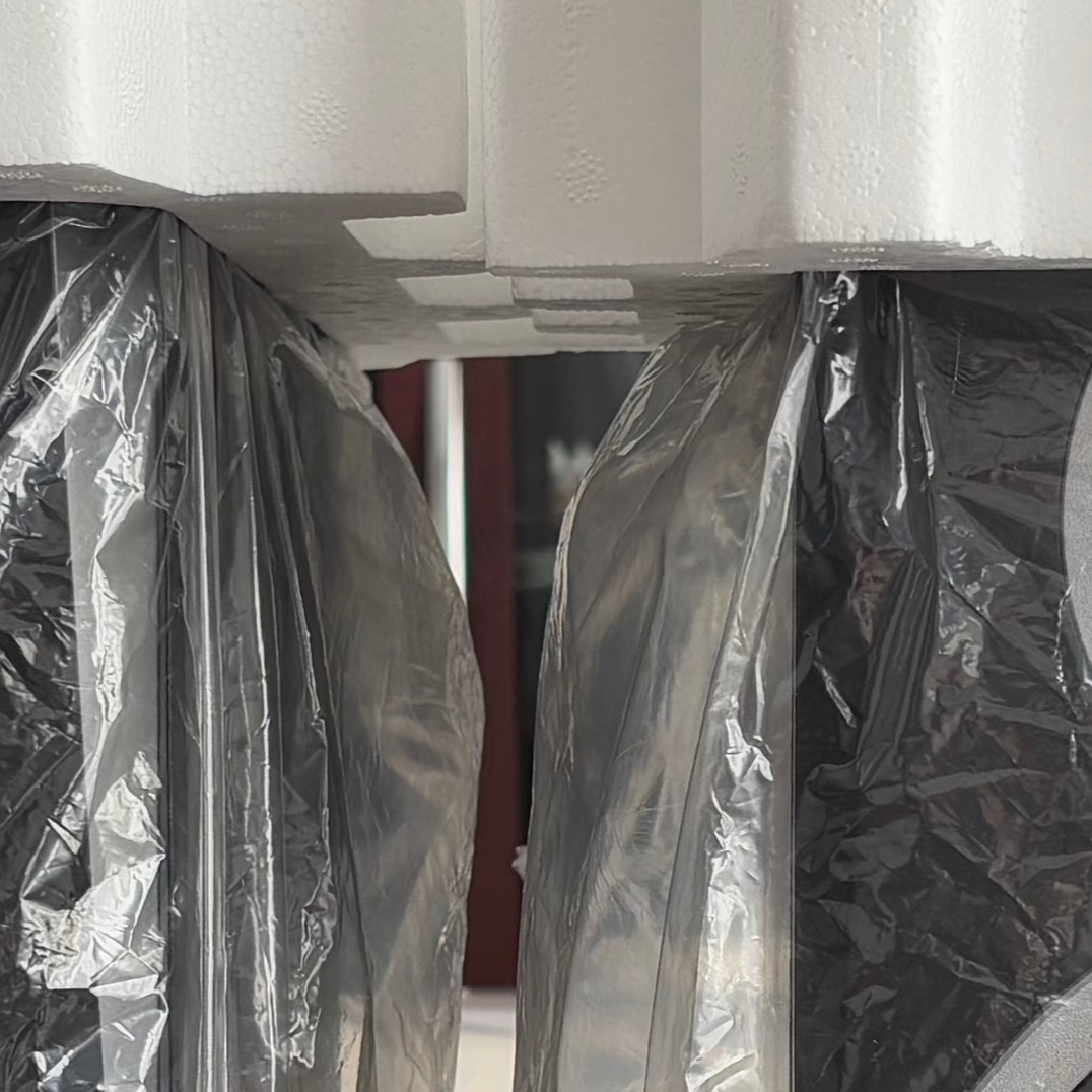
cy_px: 1151
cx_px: 463
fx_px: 2962
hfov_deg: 20.9
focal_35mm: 83
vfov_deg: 20.1
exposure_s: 1/122
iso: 64
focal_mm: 5.96
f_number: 1.6
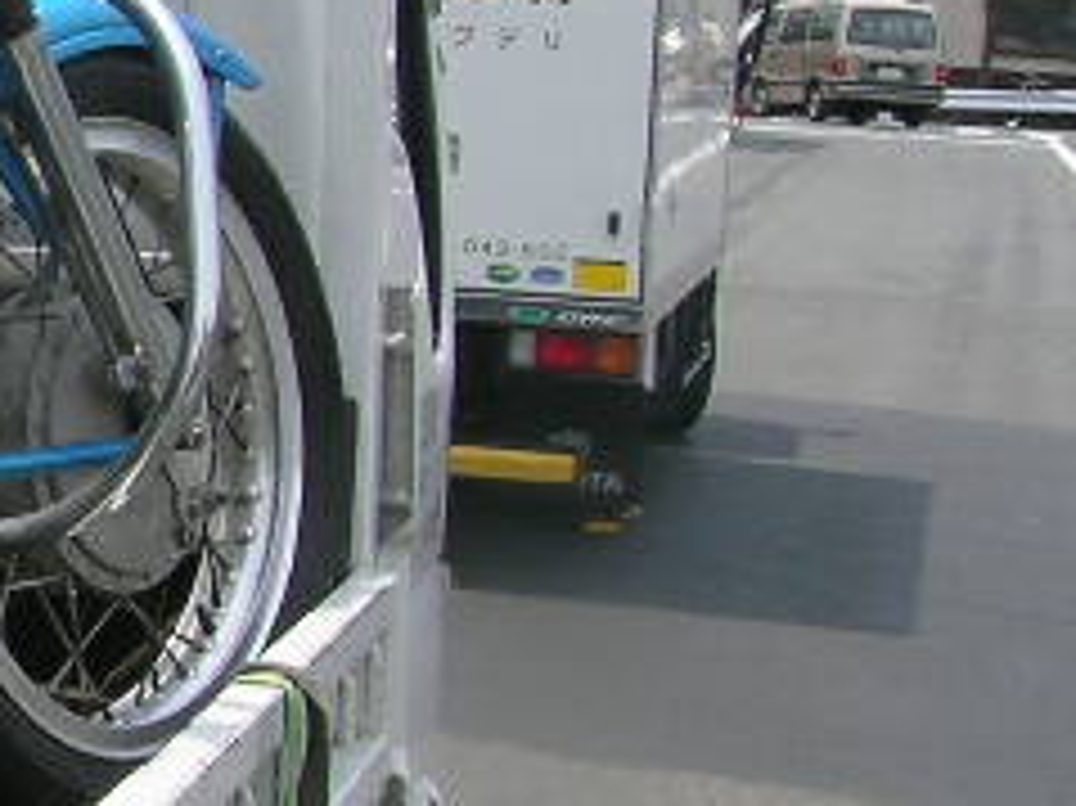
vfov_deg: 12.3
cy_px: 230
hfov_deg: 13.9
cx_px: -1085
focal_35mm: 120
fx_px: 3728
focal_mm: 5.8
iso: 50
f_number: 5.6
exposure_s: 1/207
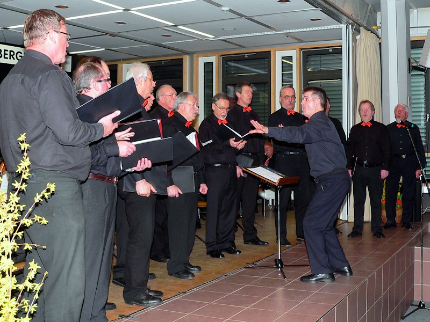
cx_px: 215
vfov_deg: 39.7
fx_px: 447
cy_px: 161
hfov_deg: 51.4
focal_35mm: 36
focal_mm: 6
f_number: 2.8
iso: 100
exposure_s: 1/60
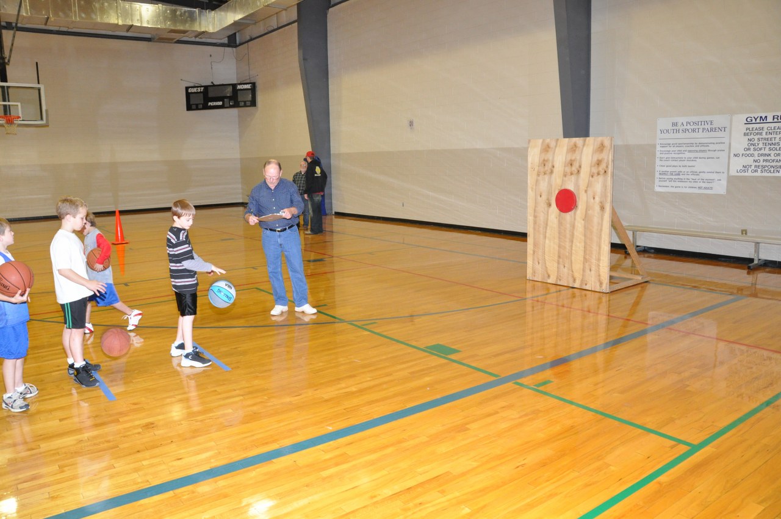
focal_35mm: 27
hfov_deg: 67.4
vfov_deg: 47.8
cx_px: 390
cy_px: 260
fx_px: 585
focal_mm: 18
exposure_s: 1/60
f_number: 7.1
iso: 1600
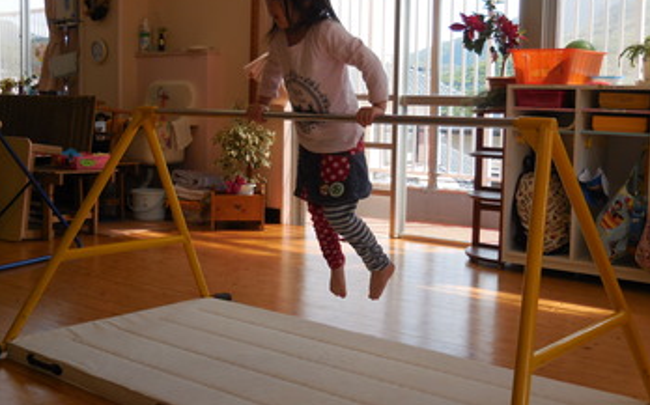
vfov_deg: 26.8
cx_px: 325
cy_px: 172
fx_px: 850
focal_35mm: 48
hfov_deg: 41.9
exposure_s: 1/250
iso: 125
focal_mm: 8.1
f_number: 4.2
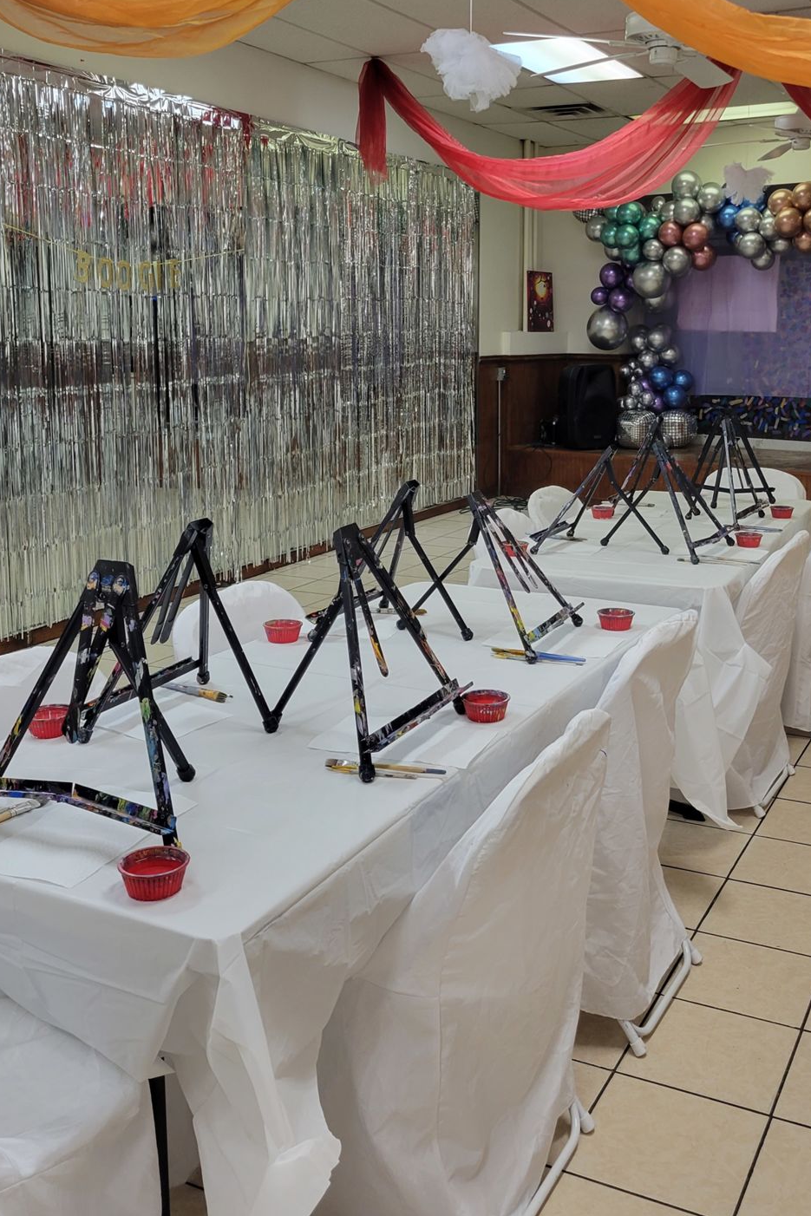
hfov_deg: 36.8
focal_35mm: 36
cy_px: 500
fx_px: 1216
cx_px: 459
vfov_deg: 52.8
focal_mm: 5.4
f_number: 1.8
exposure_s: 1/120
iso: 160
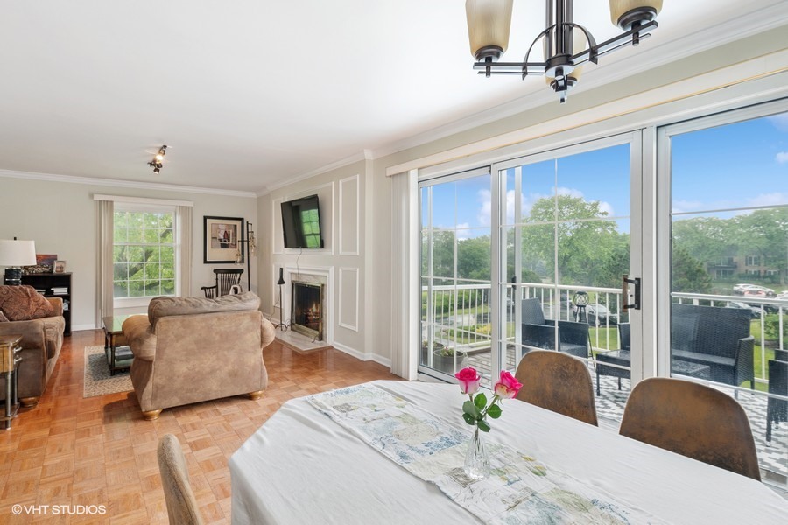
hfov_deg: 100.4
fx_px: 328
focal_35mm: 15
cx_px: 394
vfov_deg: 77.3
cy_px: 262
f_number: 7.1
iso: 250
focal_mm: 10
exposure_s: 1/8
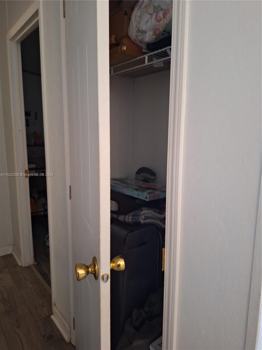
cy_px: 175
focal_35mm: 23
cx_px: 131
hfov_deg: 58.9
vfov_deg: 73.9
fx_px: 232
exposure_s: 1/24
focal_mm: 5.54
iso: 400
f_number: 1.8
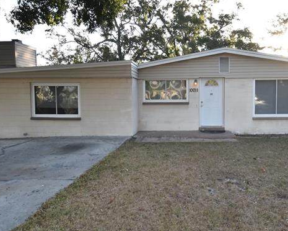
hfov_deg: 56.8
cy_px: 111
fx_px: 264
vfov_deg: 47.1
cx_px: 169
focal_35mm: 31
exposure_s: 1/1500
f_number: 3.5
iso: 800
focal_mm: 10
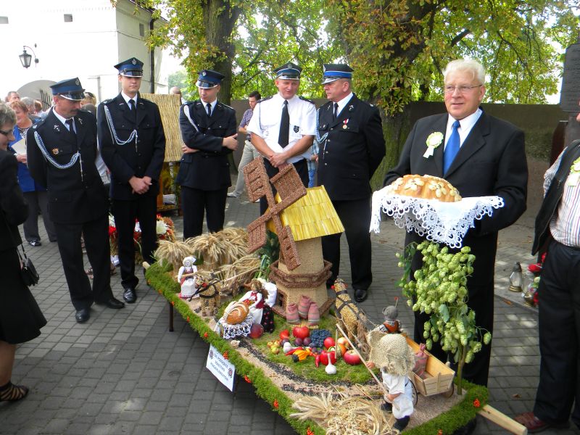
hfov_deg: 63.4
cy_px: 218
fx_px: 469
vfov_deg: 49.7
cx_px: 290
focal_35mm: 28
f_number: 3.5
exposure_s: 1/98
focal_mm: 5
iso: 80
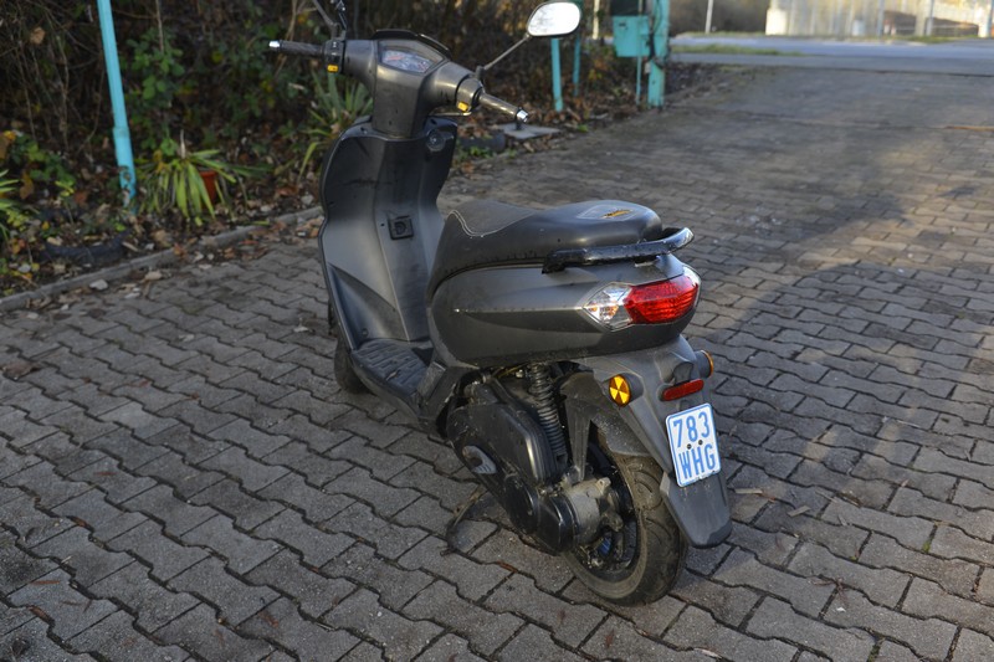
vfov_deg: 37.8
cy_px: 331
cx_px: 497
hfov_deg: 54.4
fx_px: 966
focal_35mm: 35
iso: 250
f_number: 4
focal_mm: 35
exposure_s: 1/250
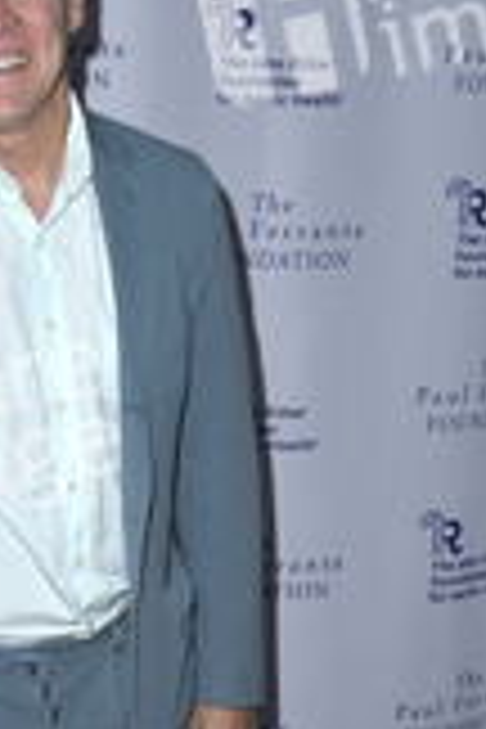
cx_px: 20
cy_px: 675
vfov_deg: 24.8
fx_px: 1600
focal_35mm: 79
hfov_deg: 17.0
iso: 250
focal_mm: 32
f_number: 6.3
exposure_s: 1/250
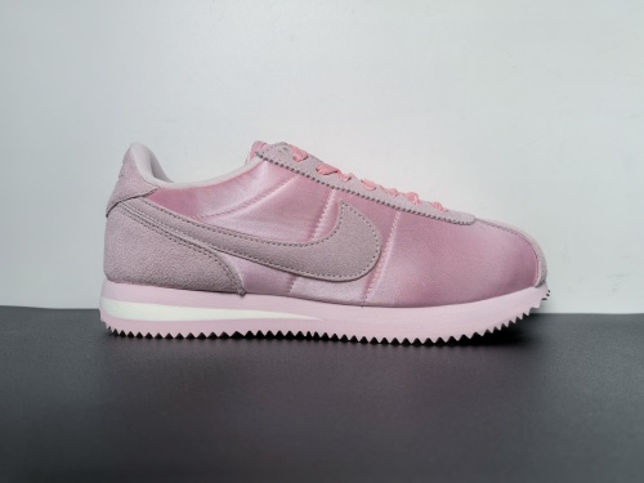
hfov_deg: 65.3
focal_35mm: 27
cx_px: 322
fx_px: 502
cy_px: 242
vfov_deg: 51.4
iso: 50
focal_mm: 6.98
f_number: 2
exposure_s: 1/298
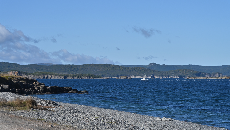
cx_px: 115
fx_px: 768
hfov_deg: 17.0
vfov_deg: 9.6
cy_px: 56
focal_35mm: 126
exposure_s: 1/320
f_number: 11
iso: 100
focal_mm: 120
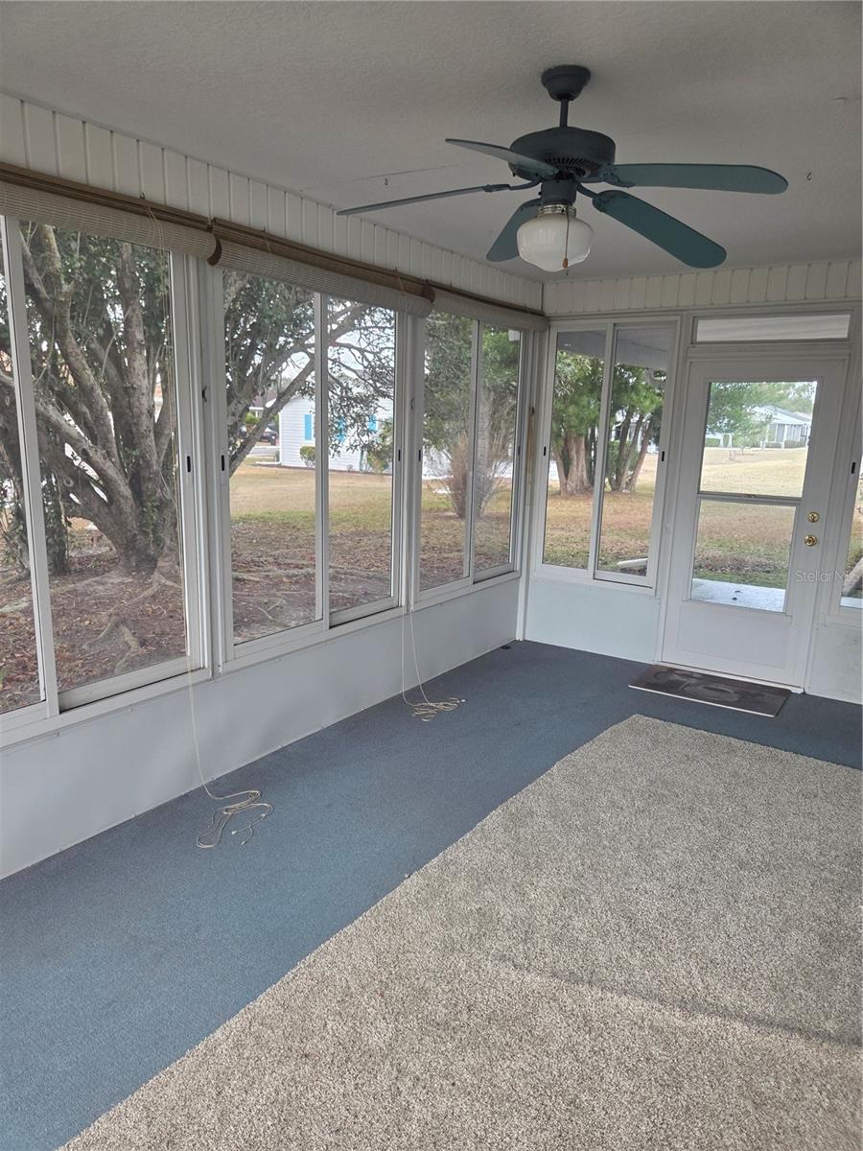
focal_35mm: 23
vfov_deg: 73.9
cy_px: 576
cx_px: 432
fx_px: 765
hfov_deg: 58.9
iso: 200
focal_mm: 5.4
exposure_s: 1/180
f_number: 1.8
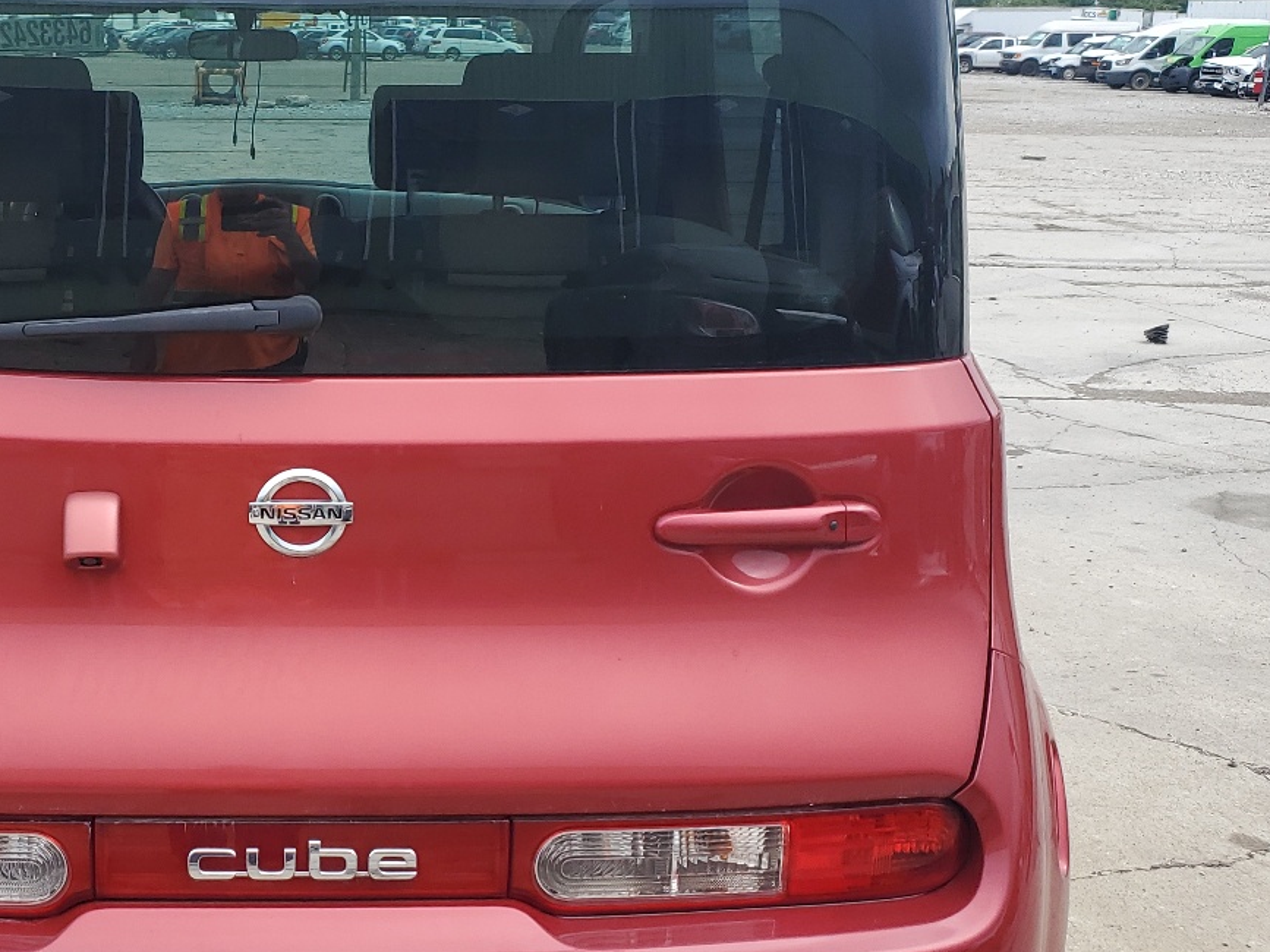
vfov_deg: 30.3
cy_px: 497
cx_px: 272
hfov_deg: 38.3
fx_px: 1761
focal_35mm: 48
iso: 50
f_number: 1.5
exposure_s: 1/1250
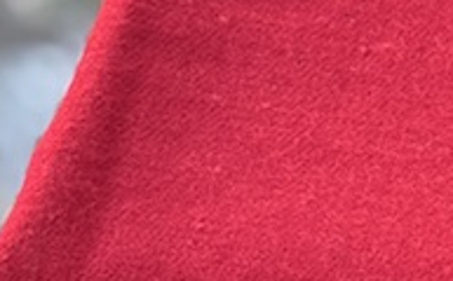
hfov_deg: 7.8
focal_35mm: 263
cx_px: 682
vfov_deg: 5.0
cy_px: 115
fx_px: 3242
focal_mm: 6.76
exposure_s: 1/137
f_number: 1.78
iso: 80
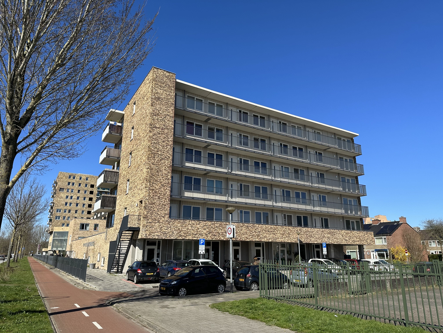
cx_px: 222
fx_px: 307
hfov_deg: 71.6
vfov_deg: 56.8
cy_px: 166
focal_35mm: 24
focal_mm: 6.9
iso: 80
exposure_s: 1/4016
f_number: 1.8
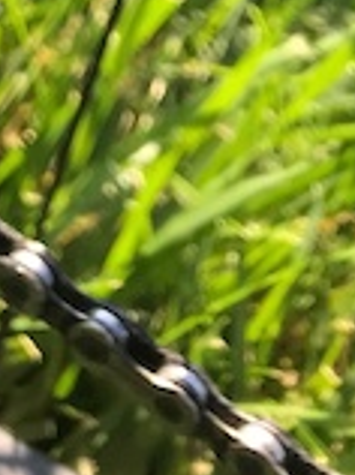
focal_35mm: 142
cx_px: 15
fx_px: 1947
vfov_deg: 11.3
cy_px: -719
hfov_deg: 10.3
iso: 20
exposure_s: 1/383
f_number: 1.8
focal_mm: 3.99
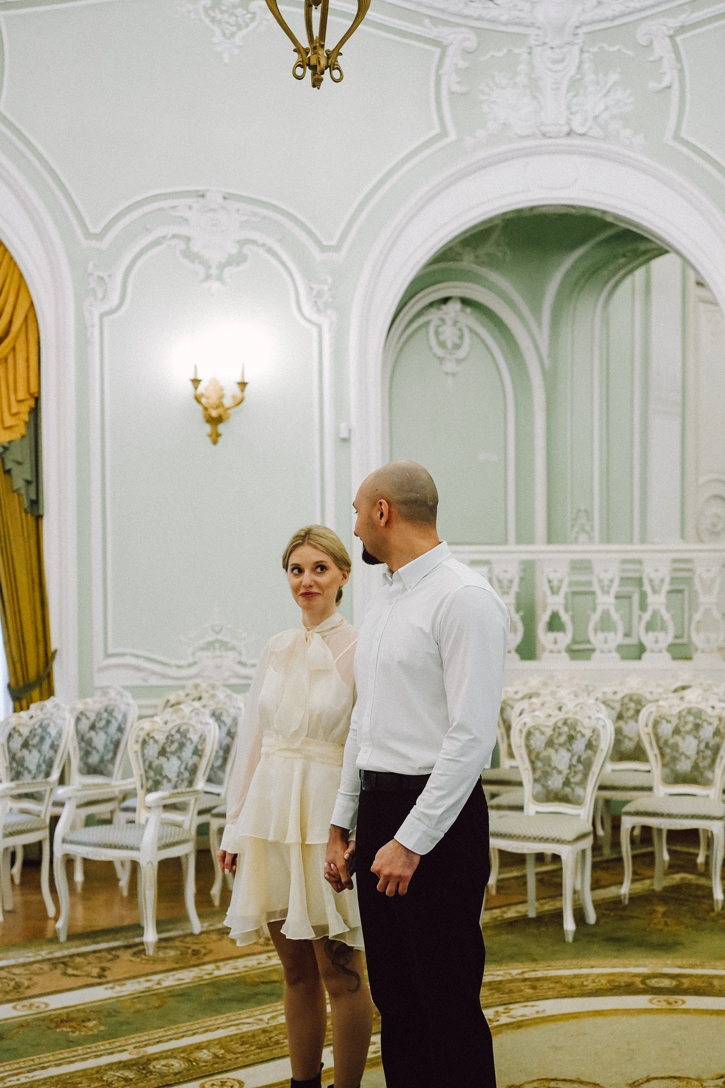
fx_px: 1359
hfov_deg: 29.8
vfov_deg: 43.5
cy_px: 618
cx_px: 419
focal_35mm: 45
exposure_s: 1/640
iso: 3200
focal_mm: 35
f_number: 2.5
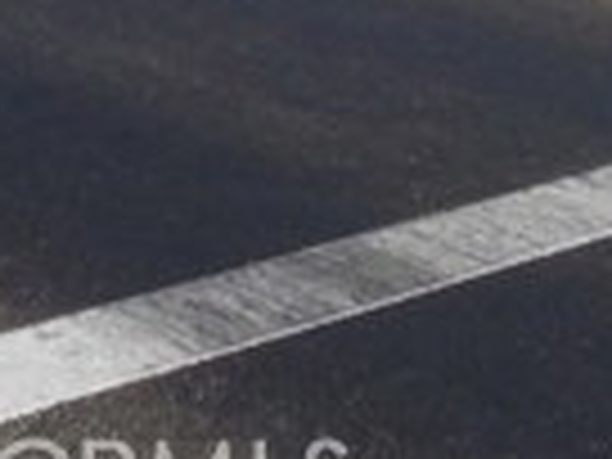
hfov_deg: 17.4
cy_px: -536
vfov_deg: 11.5
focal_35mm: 113
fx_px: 1998
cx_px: 230
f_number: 4.1
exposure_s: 1/1250
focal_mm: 4.3
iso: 125
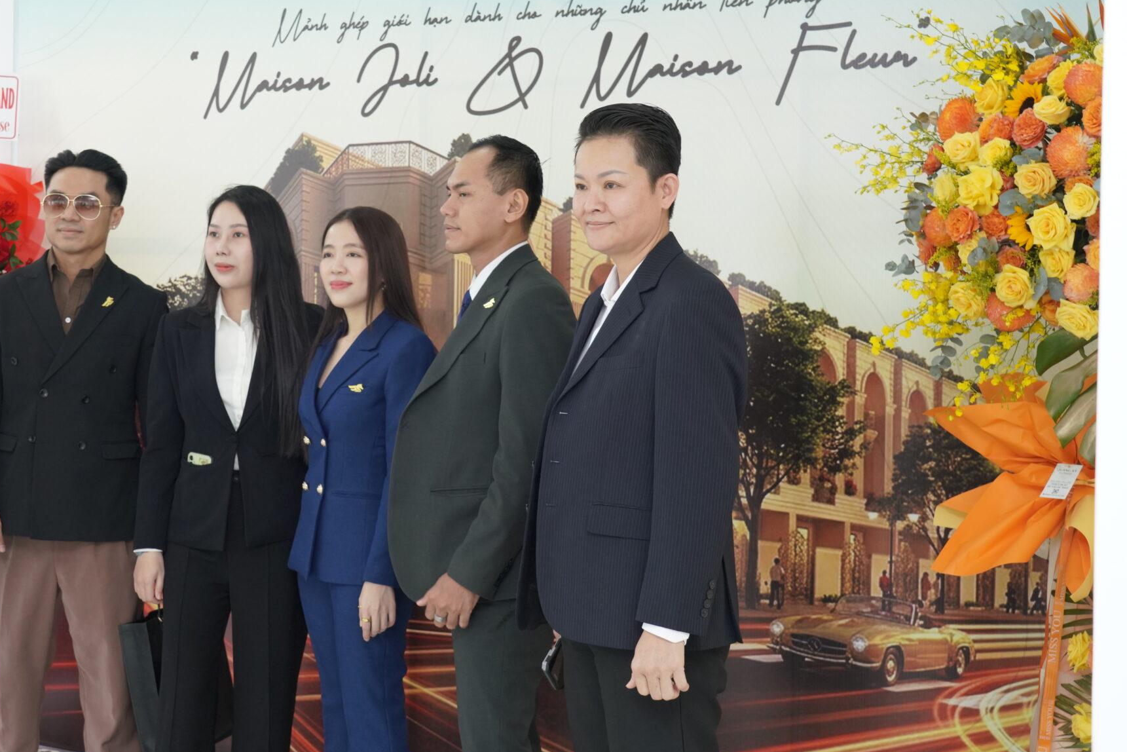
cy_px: 273
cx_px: 315
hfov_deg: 32.4
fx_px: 1910
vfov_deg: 22.2
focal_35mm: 61
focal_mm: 41
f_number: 5.6
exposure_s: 1/160
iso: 1250
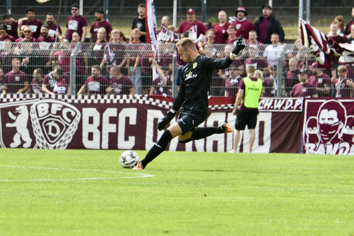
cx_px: 177
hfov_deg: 5.9
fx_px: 3442
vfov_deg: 3.9
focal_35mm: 350
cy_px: 118
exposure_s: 1/1600
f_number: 10
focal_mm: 350
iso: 2000
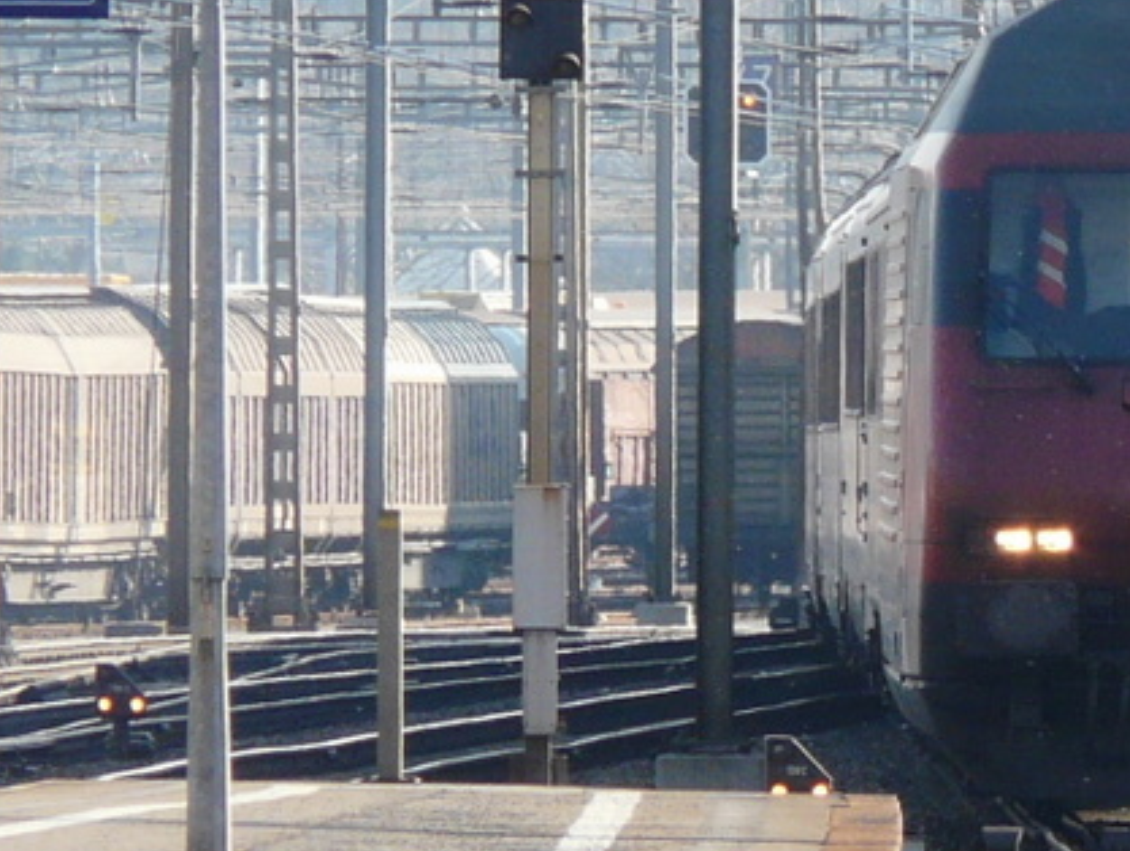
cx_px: 1152
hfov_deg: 2.3
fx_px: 28376
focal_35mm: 868
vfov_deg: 1.7
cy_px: 329
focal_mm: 59.5
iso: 100
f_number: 5
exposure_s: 1/250
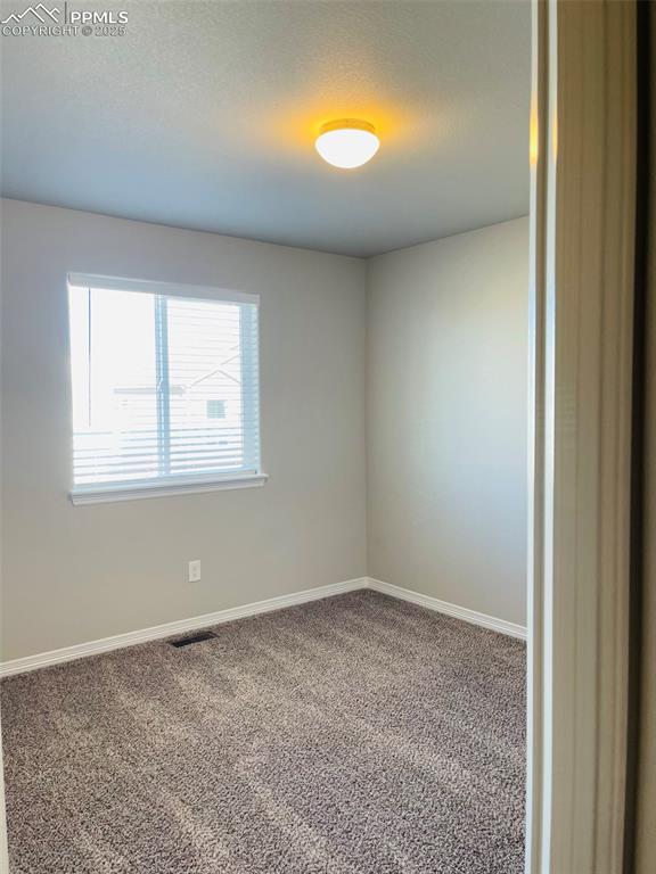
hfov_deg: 54.9
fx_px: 632
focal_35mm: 25
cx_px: 328
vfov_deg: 69.4
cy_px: 437
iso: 100
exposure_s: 1/120
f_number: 1.6
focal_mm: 5.1
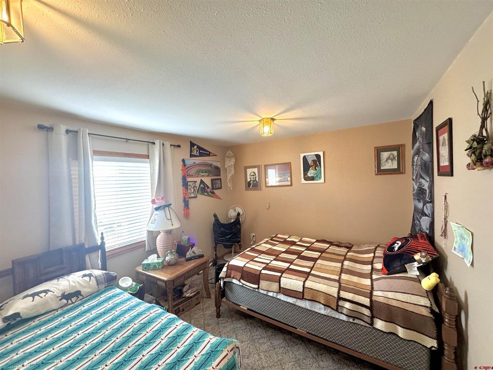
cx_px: 246
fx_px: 199
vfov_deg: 85.7
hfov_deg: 102.1
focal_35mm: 14
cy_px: 185
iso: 320
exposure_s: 1/60
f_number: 2.2
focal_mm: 2.22
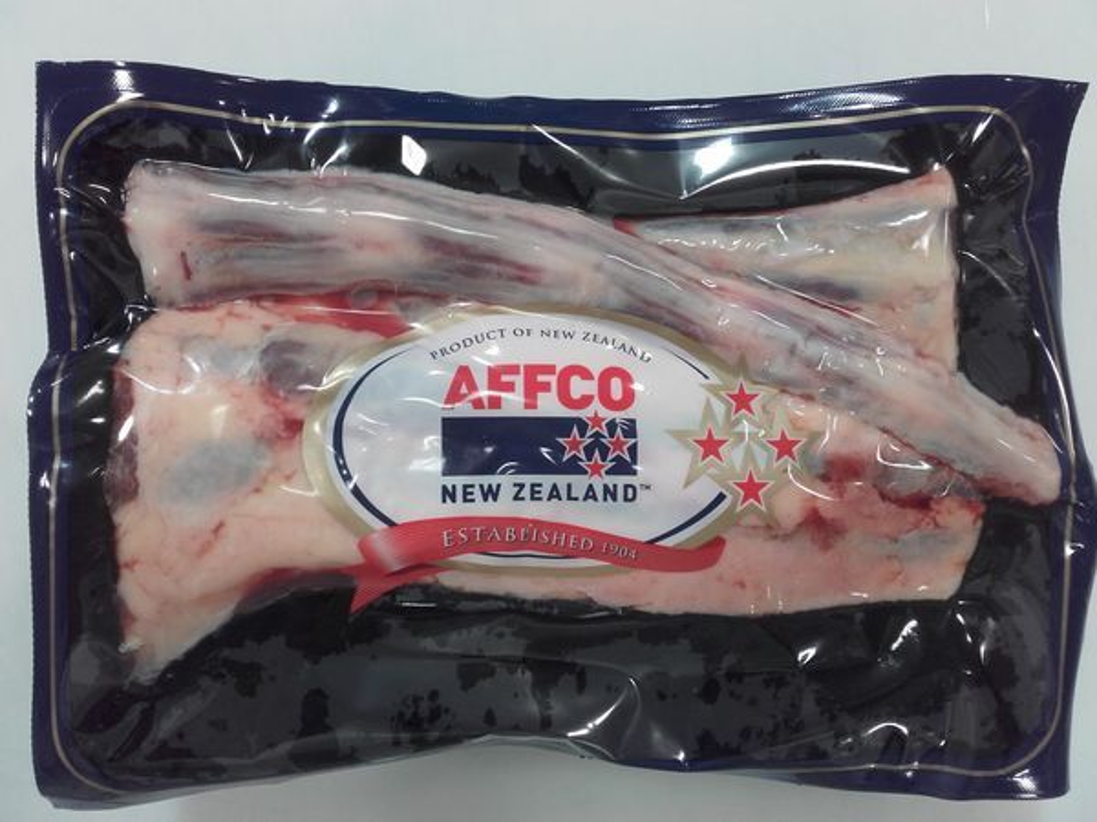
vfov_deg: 45.4
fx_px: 982
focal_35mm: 31
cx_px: 548
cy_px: 411
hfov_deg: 58.4
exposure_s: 1/33
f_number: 2.2
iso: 60
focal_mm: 3.31
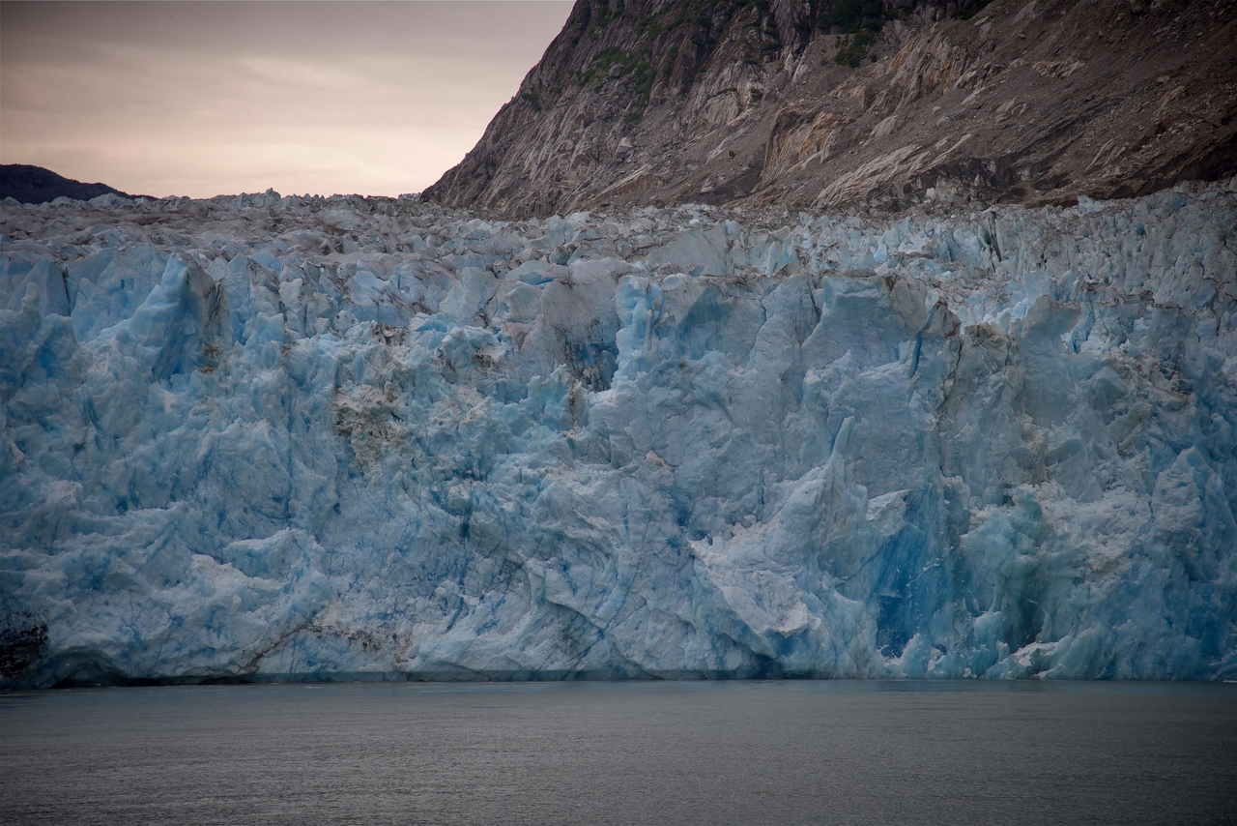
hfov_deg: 17.1
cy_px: 413
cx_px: 618
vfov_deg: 11.4
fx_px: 4124
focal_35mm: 120
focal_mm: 120
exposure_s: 1/250
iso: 110
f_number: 4
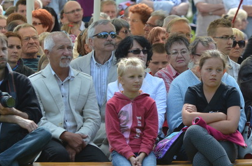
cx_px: 145
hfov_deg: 4.4
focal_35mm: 472
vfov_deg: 2.9
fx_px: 3293
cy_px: 87
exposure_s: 1/1600
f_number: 5
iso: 800
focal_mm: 185
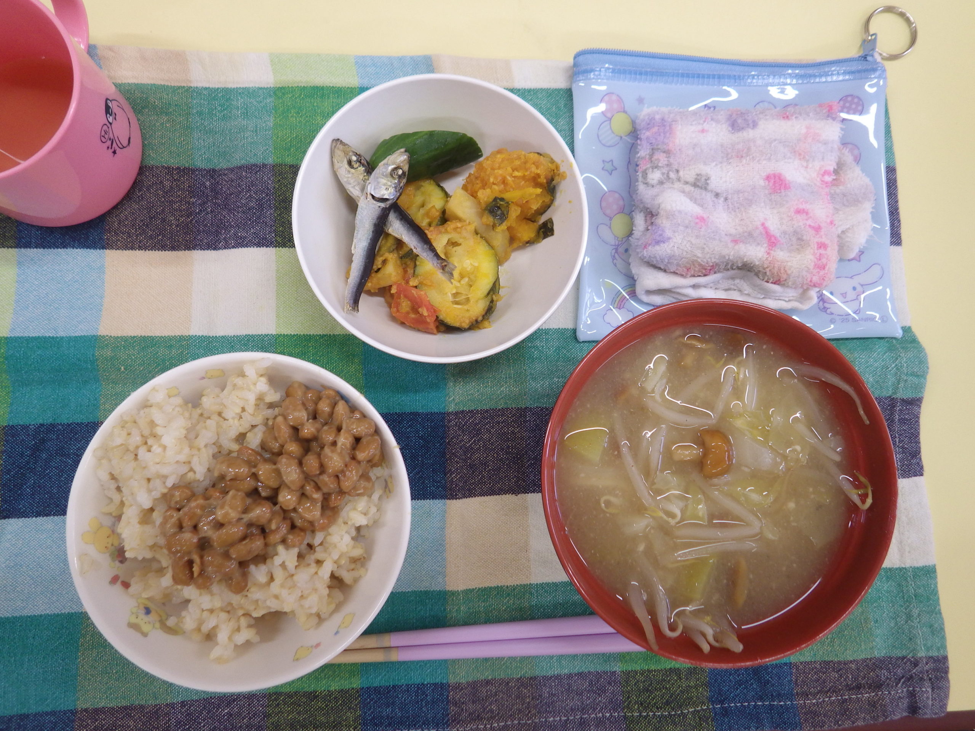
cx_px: 488
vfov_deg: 54.9
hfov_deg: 69.4
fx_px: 704
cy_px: 366
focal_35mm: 25
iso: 125
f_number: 2
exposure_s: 1/50
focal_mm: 4.5
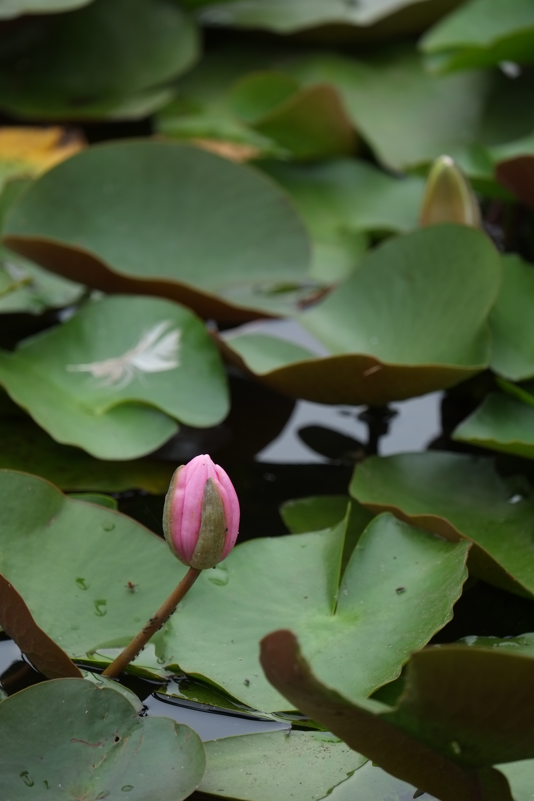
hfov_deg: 4.6
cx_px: 267
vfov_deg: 6.9
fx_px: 6674
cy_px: 400
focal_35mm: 300
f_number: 5.6
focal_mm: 200
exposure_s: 1/250
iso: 200
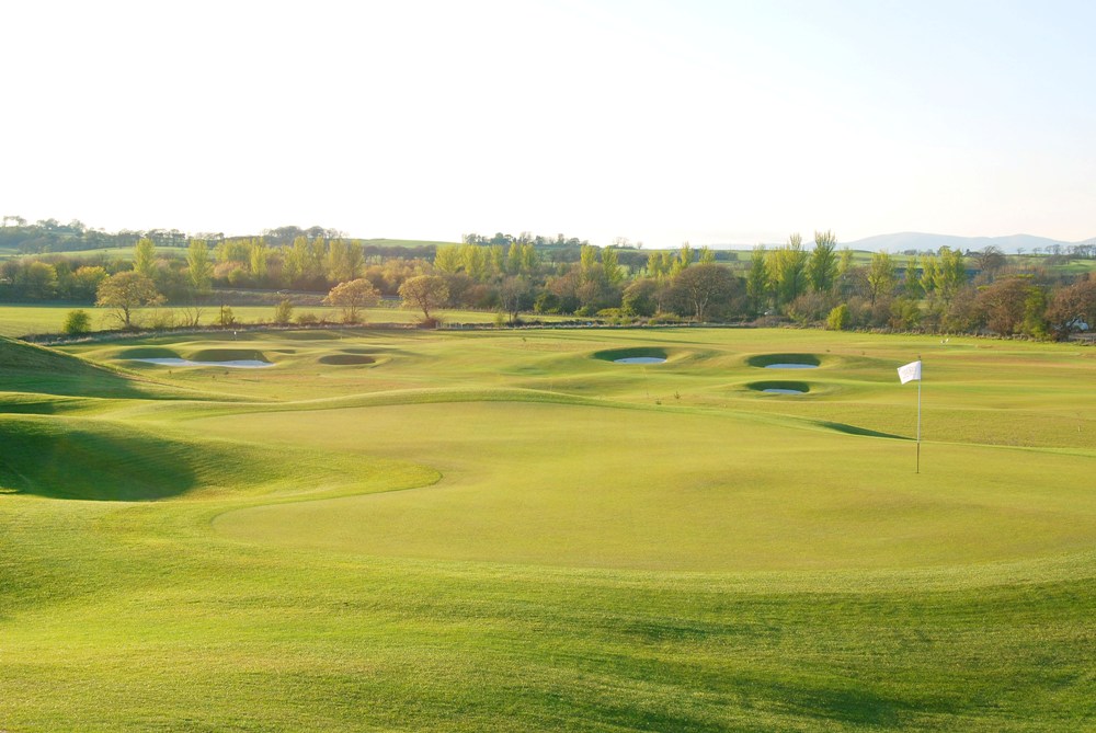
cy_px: 366
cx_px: 548
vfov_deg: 21.6
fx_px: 1920
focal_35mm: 63
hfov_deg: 31.9
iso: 200
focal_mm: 42
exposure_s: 1/100
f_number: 13
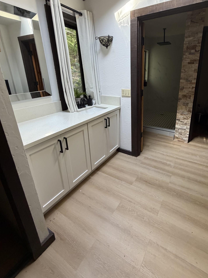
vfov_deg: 90.3
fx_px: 136
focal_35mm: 17
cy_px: 117
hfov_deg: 73.8
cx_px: 126
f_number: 2.2
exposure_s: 1/81
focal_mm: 2.22
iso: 320
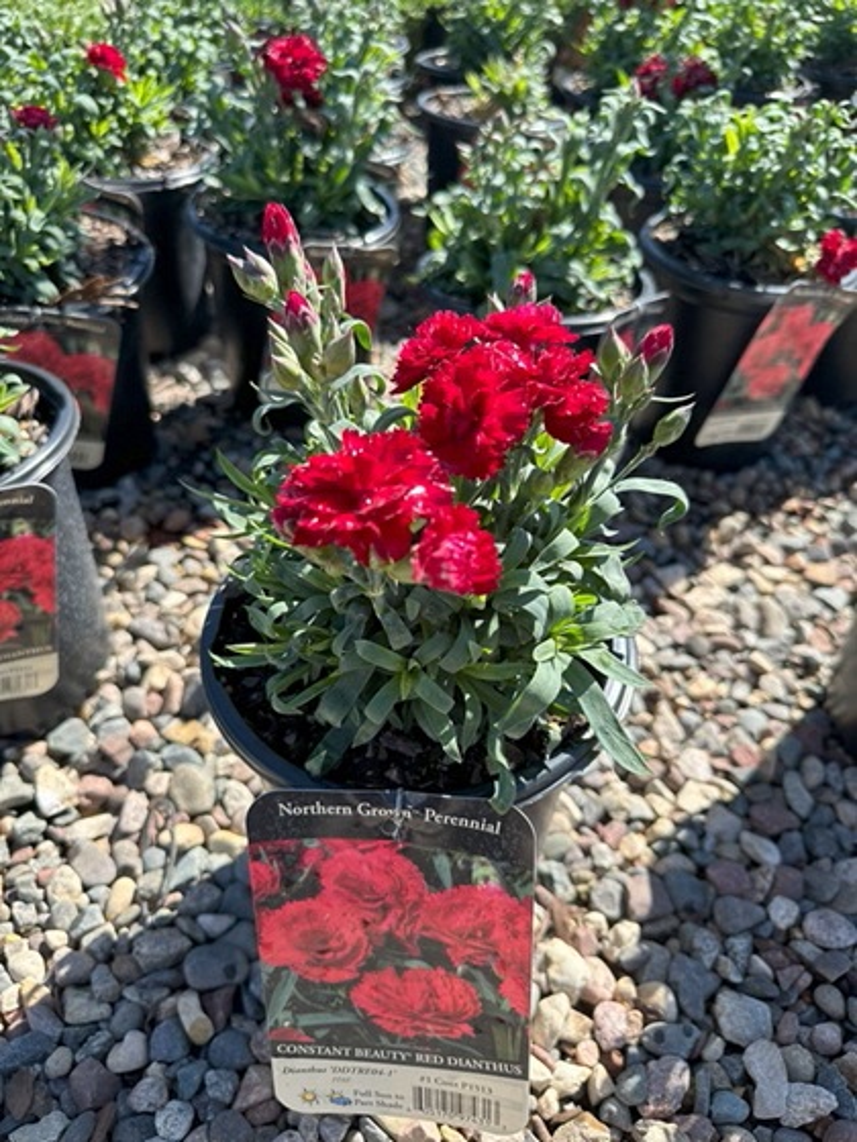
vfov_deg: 71.6
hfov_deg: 56.8
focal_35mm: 24
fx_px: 792
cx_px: 428
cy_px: 571
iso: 80
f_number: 1.78
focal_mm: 6.86
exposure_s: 1/1639
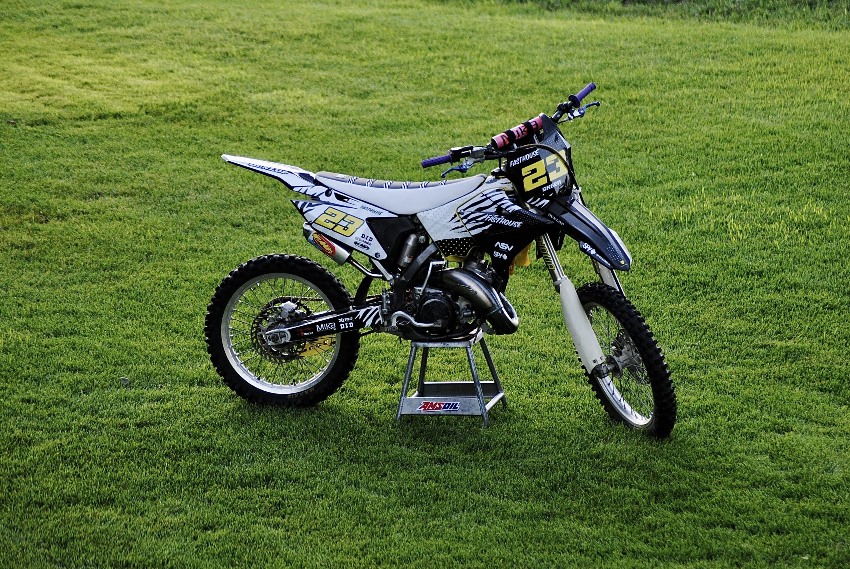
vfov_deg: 6.8
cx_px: 425
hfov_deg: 10.1
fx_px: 4787
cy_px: 284
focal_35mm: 202
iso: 400
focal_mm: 135
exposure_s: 1/60
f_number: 4.2
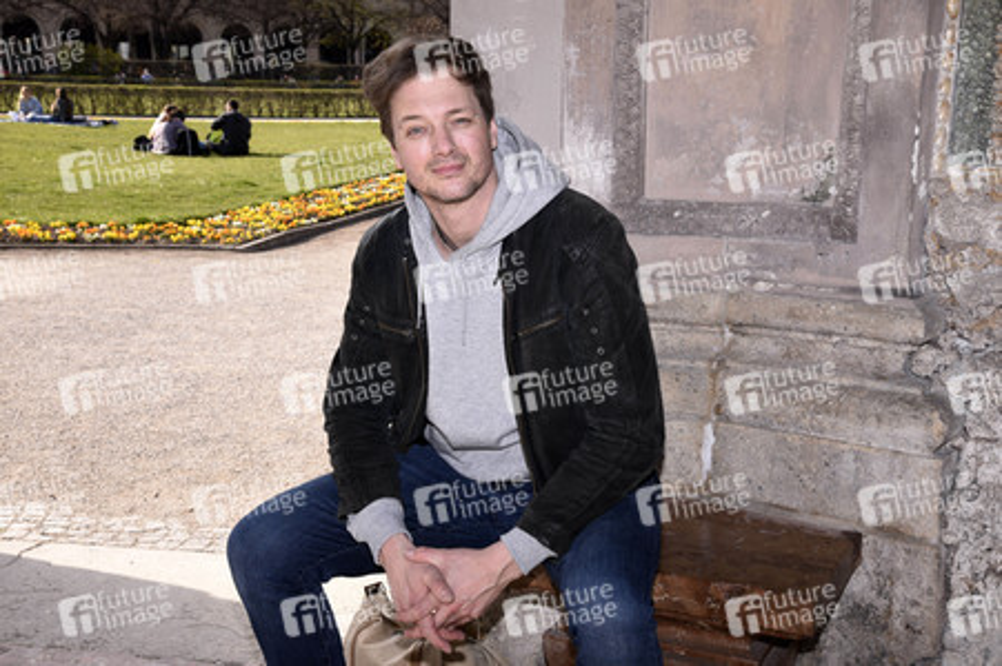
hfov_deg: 39.6
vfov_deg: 27.0
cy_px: 333
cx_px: 501
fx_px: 1391
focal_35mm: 50
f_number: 11
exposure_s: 1/160
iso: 400
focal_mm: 50
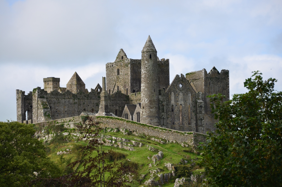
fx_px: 1817
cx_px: 141
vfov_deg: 5.9
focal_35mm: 232
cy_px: 94
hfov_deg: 8.9
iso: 100
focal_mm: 155
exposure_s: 1/400
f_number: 5.6
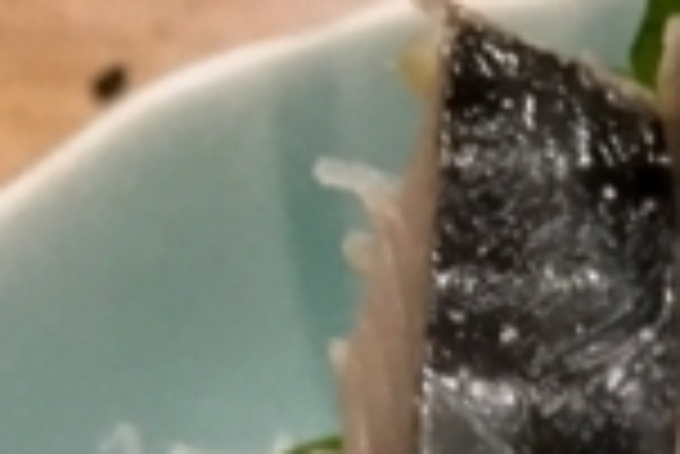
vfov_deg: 7.8
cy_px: 1227
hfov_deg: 12.2
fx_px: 3025
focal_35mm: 160
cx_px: 1058
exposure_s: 1/24
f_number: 2.2
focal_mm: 4.15
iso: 200
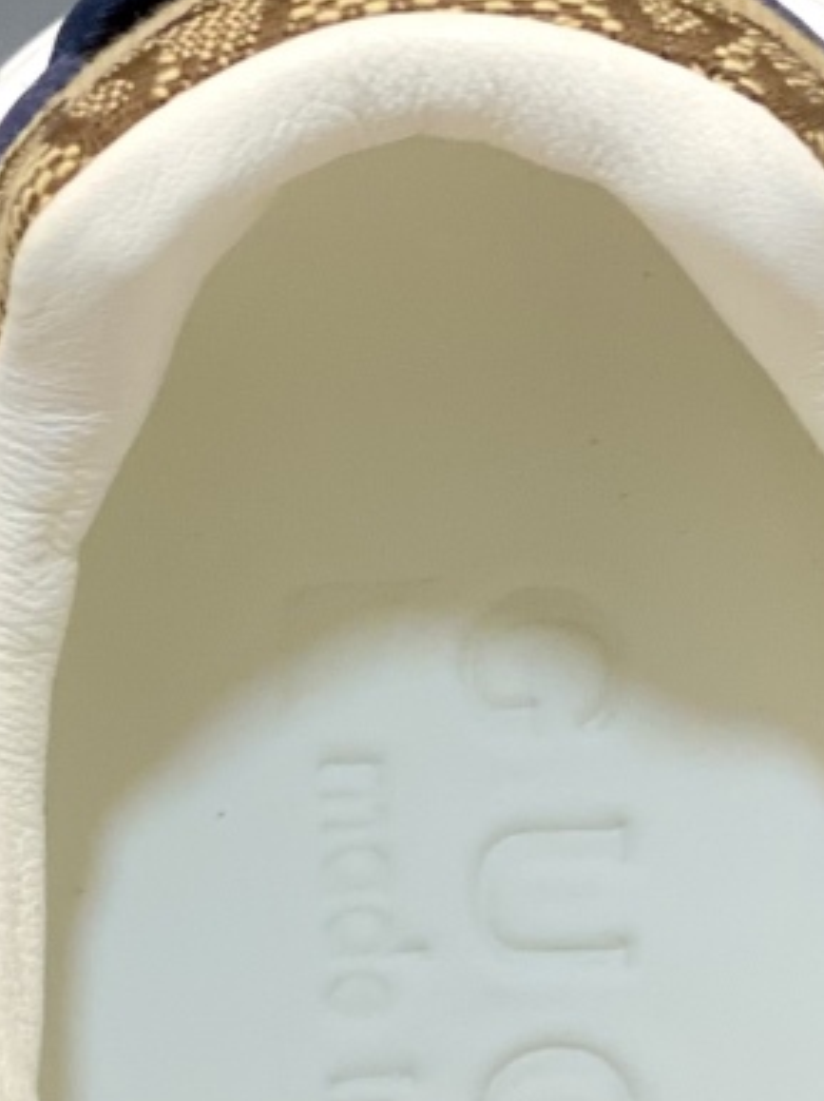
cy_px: 608
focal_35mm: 194
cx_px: 342
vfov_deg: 10.2
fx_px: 6164
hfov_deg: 7.6
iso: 100
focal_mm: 6
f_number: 2
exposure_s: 1/100
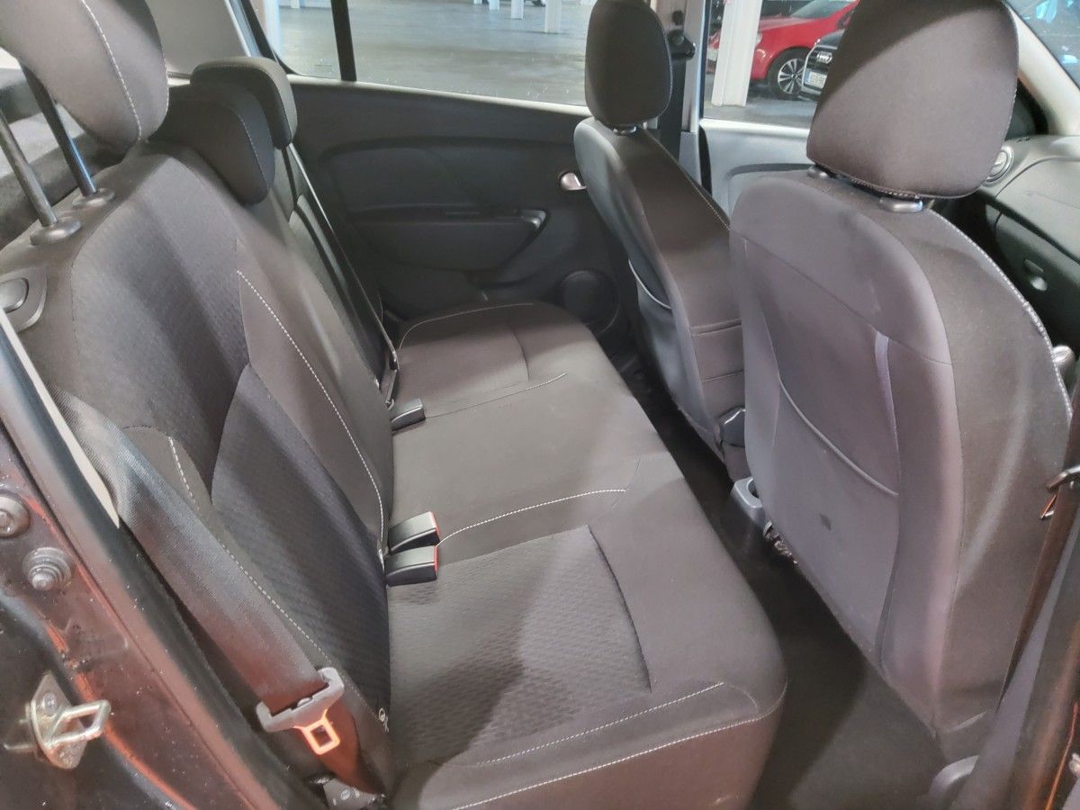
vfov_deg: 53.1
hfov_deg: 67.3
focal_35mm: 26
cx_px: 540
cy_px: 405
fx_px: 811
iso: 1000
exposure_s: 1/17
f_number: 2
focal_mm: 3.08
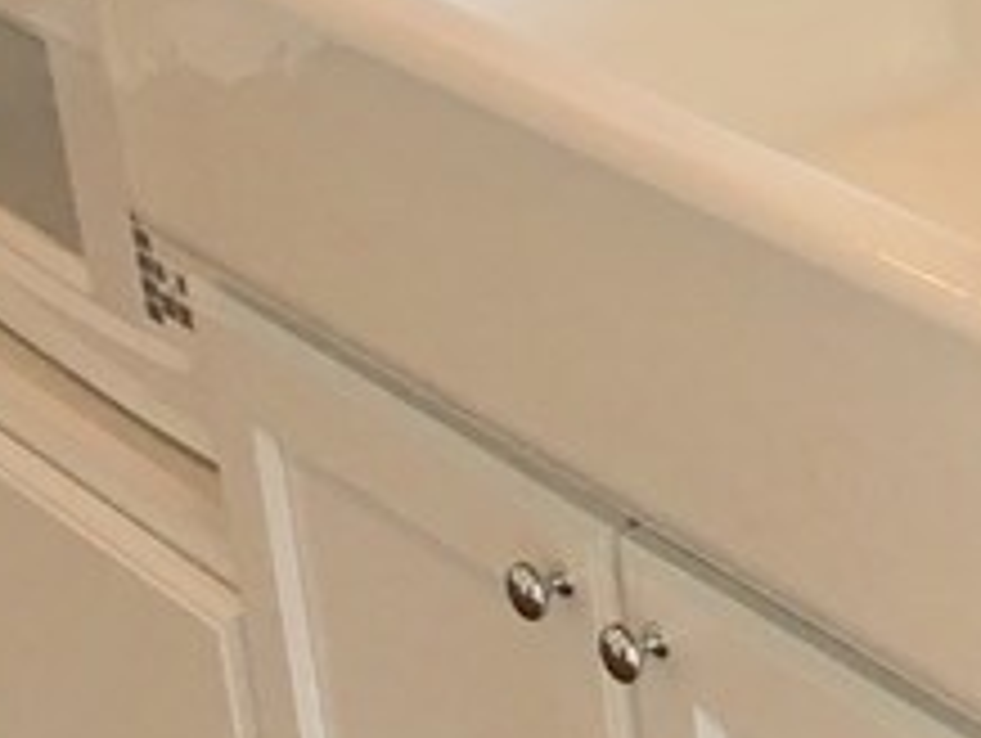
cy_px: 400
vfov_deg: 10.9
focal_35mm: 136
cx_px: 1665
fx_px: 3858
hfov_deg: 13.3
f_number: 2.2
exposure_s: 1/30
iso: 25
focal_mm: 4.15
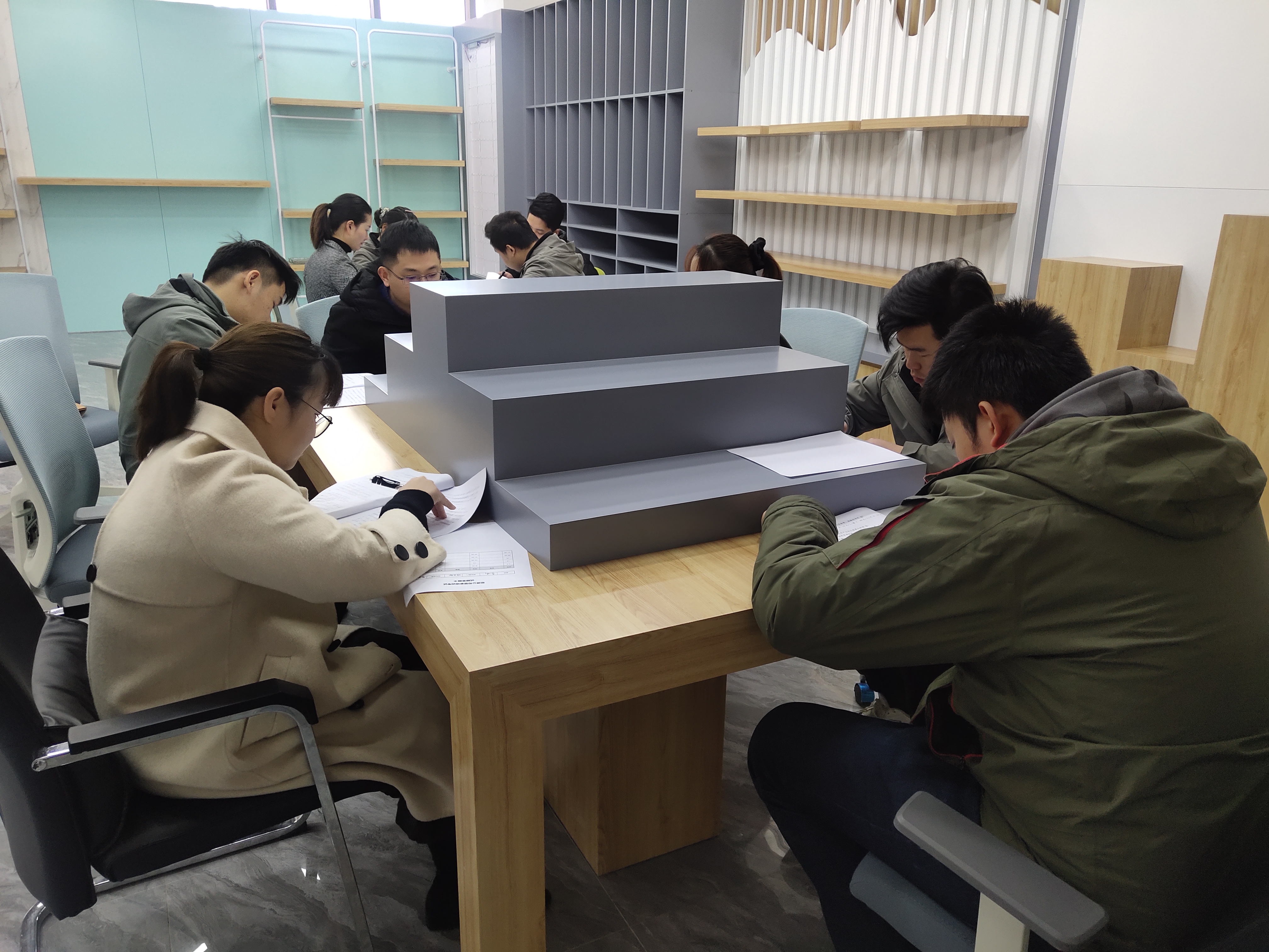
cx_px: 634
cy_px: 476
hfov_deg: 61.7
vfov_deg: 48.2
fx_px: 1063
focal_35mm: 29
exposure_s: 1/100
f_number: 1.8
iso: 237
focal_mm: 4.27
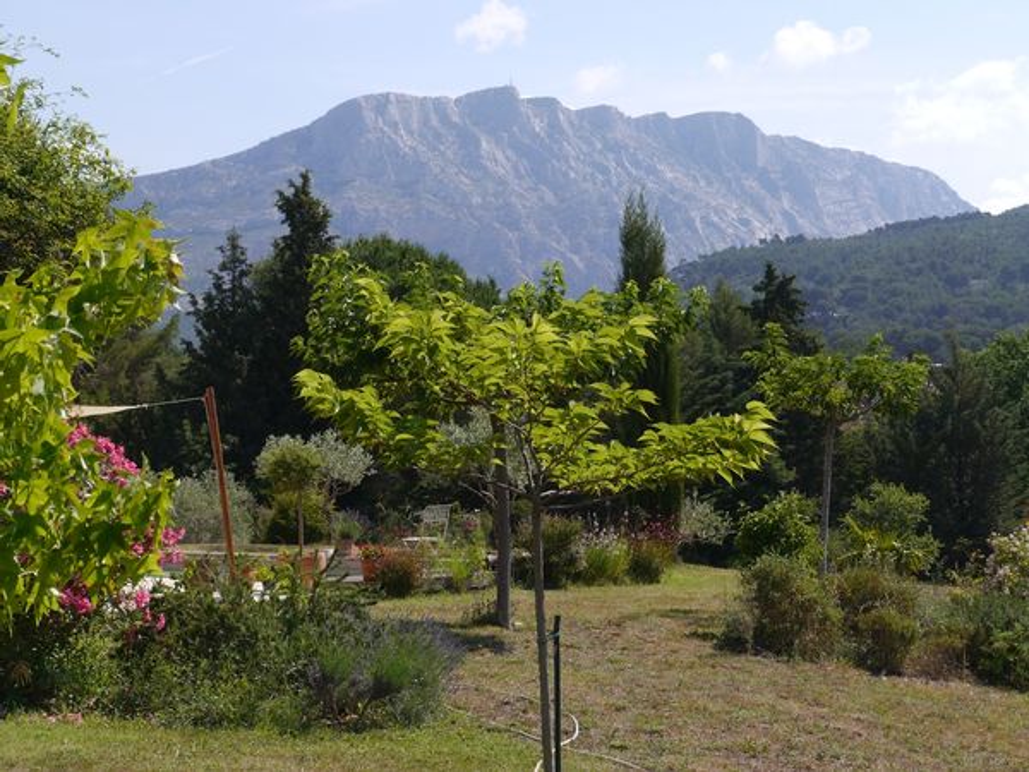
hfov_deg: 23.8
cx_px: 514
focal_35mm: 82
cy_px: 386
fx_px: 2438
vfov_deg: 18.0
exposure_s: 1/320
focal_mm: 41
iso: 160
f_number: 8
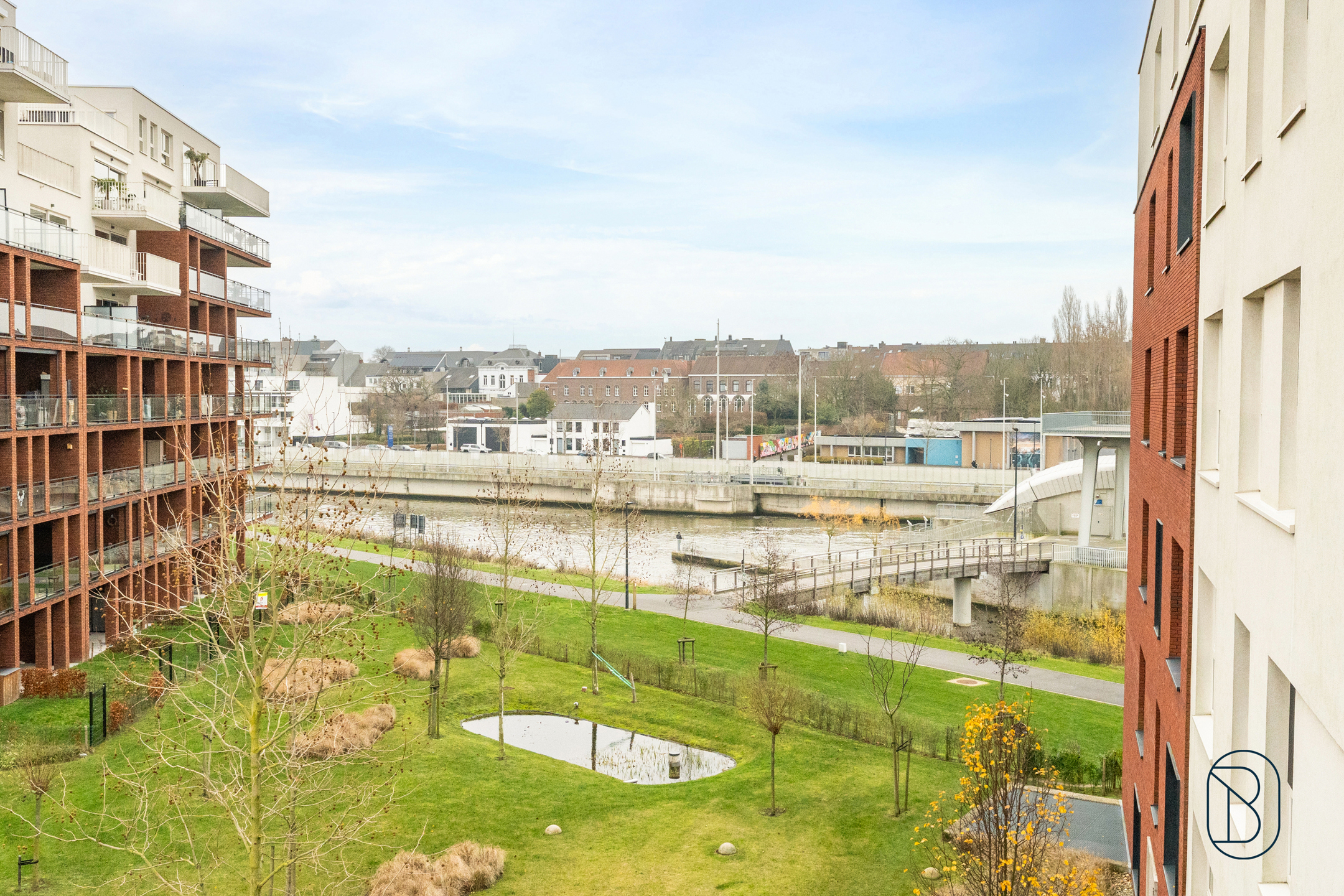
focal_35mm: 36
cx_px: 672
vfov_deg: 36.9
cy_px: 448
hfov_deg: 53.1
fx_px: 1344
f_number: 11
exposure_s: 1/500
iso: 2000
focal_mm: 24
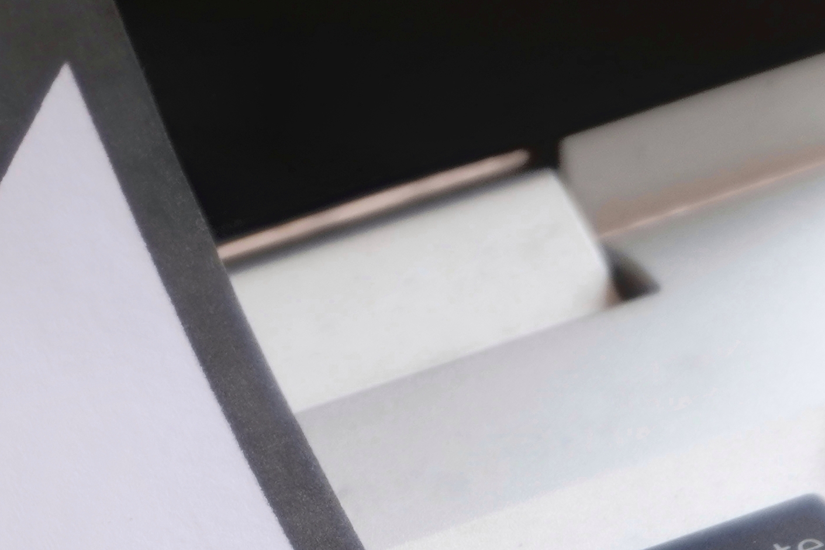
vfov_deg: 4.3
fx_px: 7308
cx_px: 130
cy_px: 414
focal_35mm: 319
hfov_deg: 6.5
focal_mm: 50
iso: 250
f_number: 5.6
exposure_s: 1/90
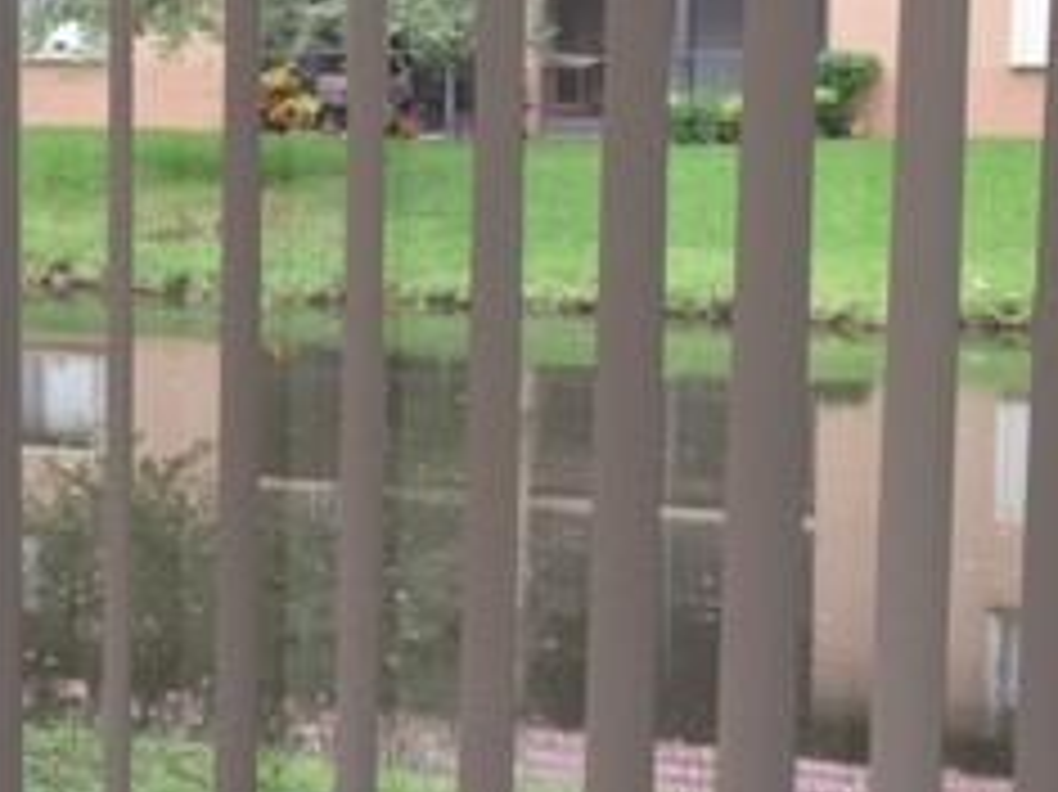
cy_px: 248
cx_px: 59
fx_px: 2413
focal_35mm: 79
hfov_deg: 23.9
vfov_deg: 18.6
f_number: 2.2
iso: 50
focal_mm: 4.15
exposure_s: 1/120
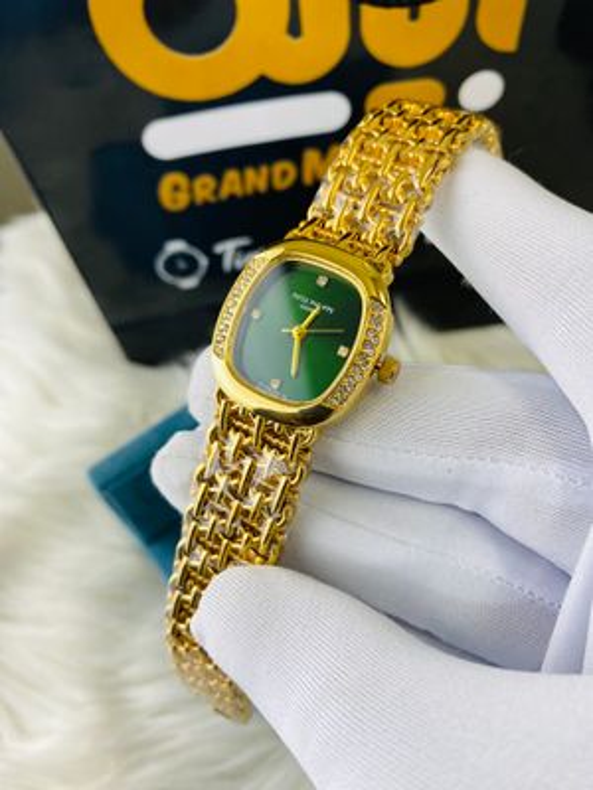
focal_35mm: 25
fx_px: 571
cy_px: 395
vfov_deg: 69.4
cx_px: 296
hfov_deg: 54.9
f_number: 1.8
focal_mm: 4.25
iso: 40
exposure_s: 1/100
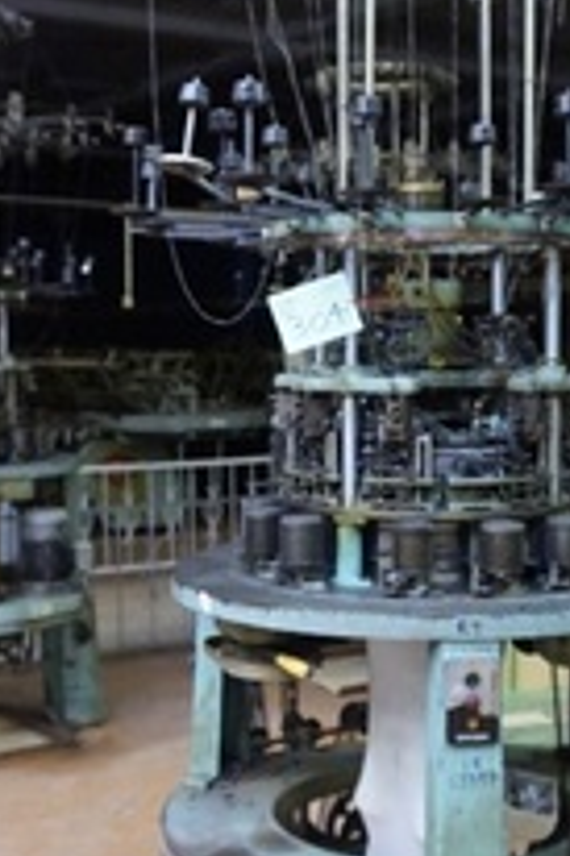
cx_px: 374
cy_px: 449
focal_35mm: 56
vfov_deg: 35.7
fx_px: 1332
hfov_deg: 24.1
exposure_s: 1/40
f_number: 3.5
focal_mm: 16
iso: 3200
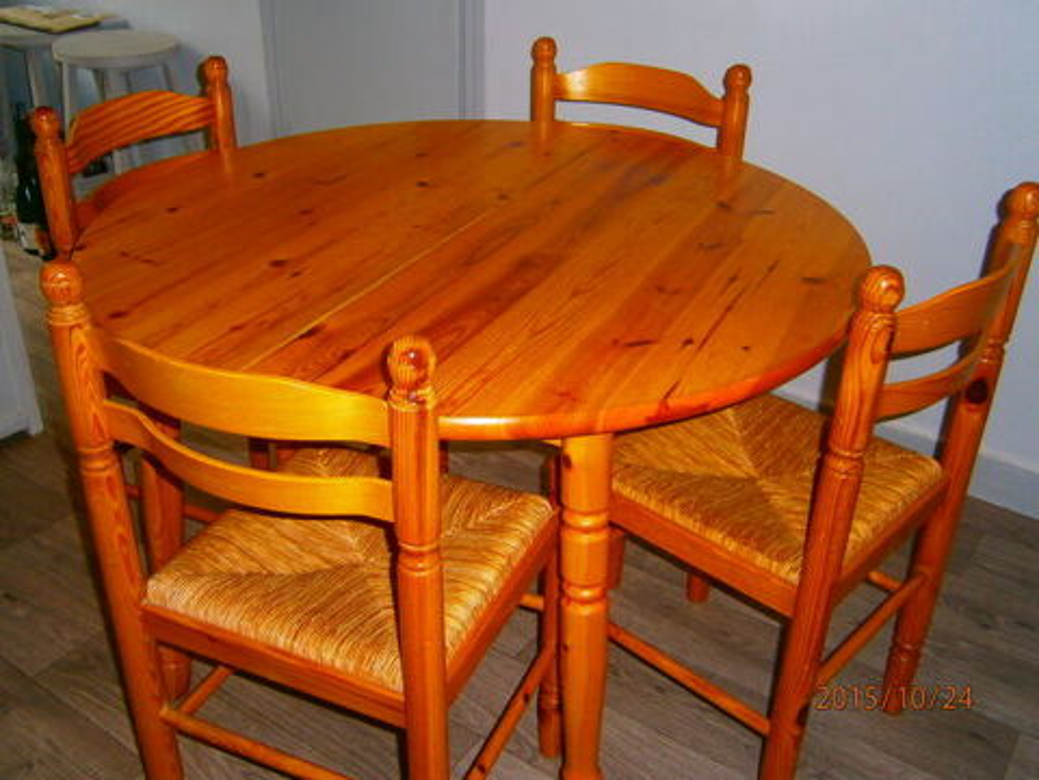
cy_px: 390
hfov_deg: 51.4
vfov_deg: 39.7
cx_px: 520
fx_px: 1081
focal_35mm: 36
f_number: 3.1
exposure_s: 1/40
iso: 125
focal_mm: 6.4
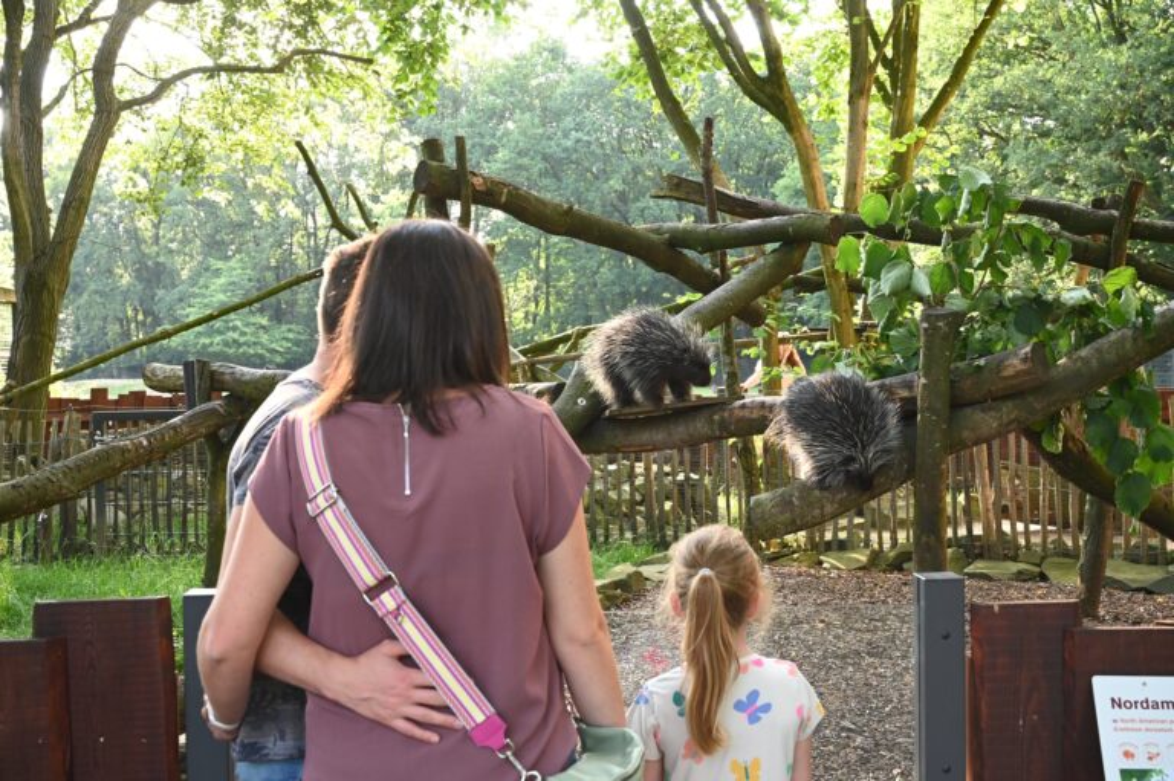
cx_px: 587
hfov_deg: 47.4
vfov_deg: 32.6
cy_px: 390
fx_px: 1336
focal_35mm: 41
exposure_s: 1/250
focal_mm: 41
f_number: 7.1
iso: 2000
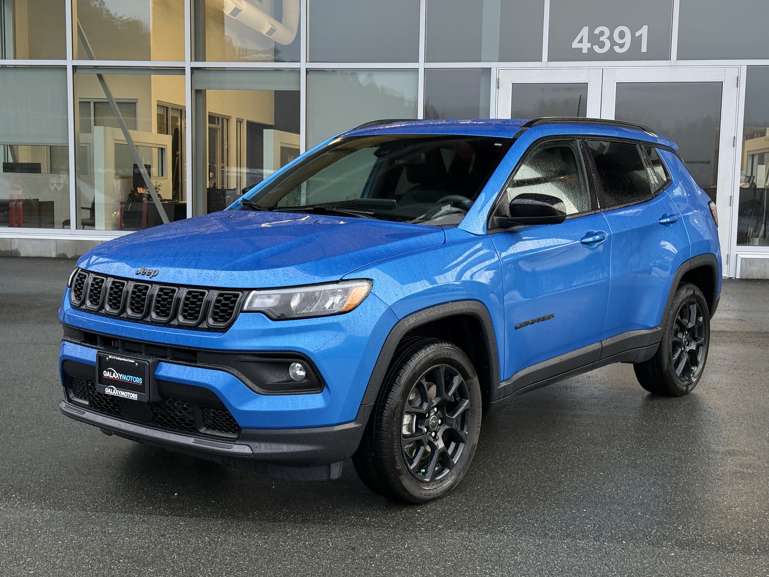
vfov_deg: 30.3
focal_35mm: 48
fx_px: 1066
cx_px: 384
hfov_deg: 39.7
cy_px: 288
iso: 100
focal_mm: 6.76
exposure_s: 1/198
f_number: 1.78
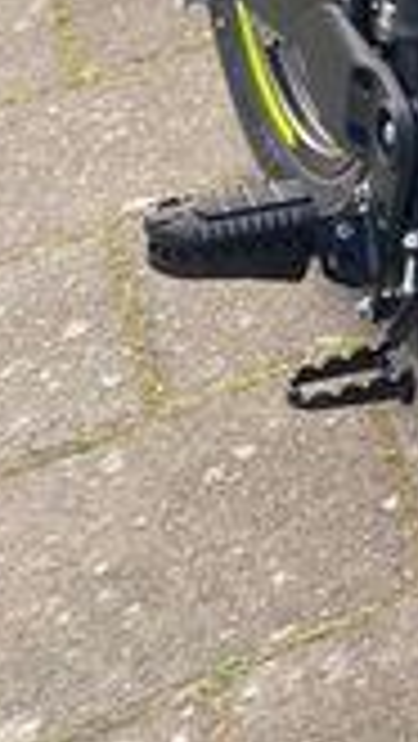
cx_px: 1366
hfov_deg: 8.6
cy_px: -256
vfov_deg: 18.0
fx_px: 2164
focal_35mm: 110
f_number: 1.8
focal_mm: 4.25
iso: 32
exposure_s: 1/384
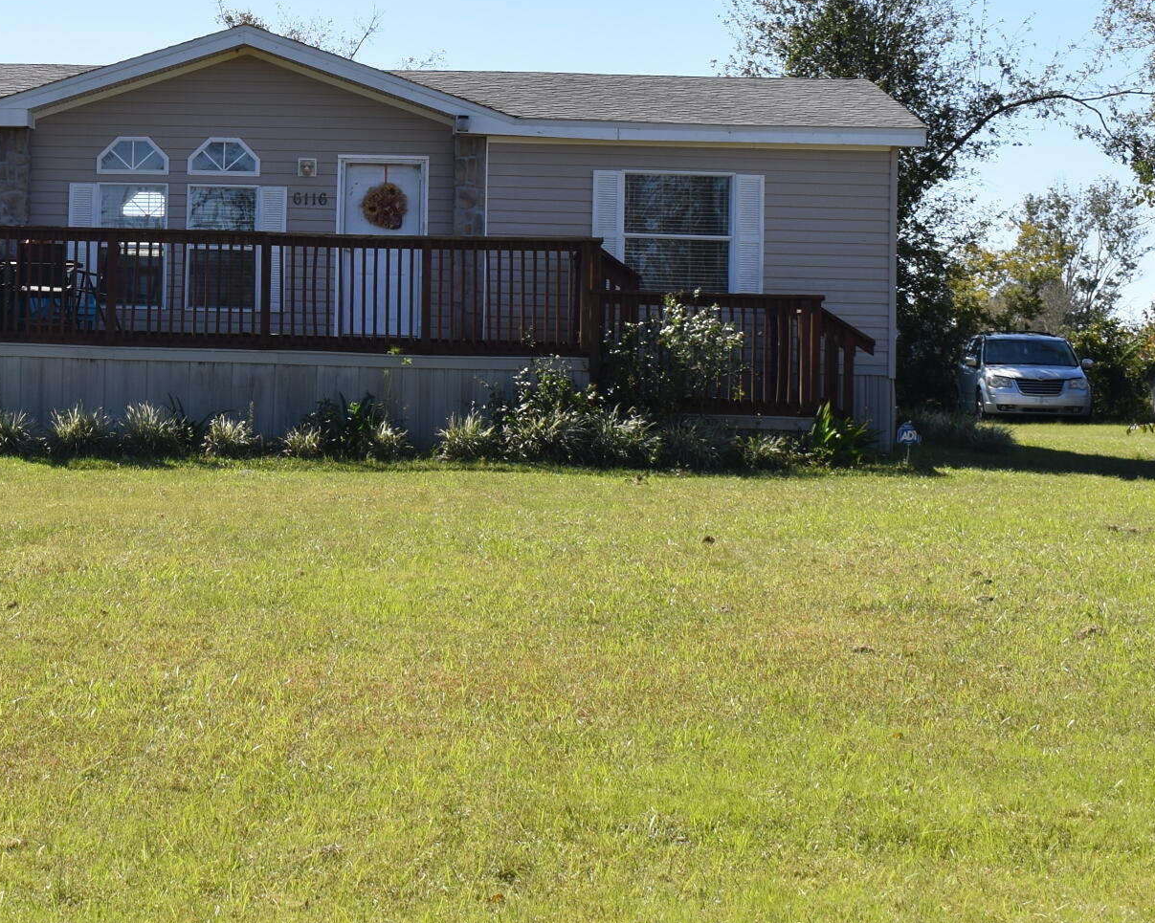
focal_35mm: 91
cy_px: 131
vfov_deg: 16.7
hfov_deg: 20.3
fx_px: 3110
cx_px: -33
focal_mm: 26
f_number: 9
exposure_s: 1/320
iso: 100
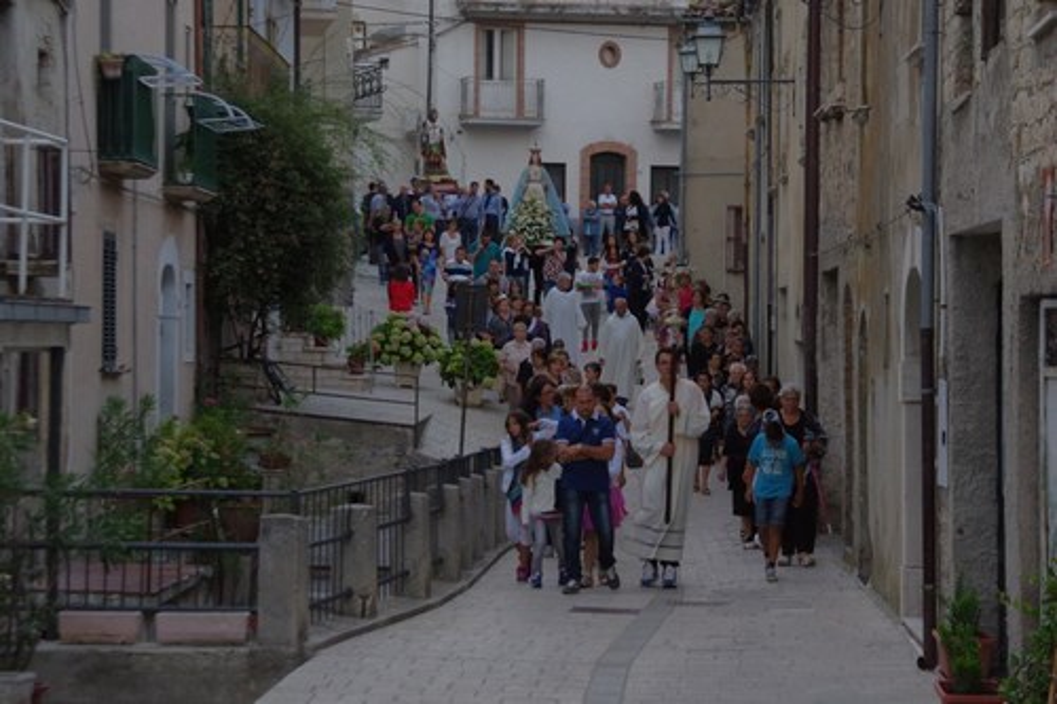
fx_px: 3199
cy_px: 352
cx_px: 528
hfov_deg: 18.8
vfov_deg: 12.6
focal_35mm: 109
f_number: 6.3
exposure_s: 1/250
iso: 1600
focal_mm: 73
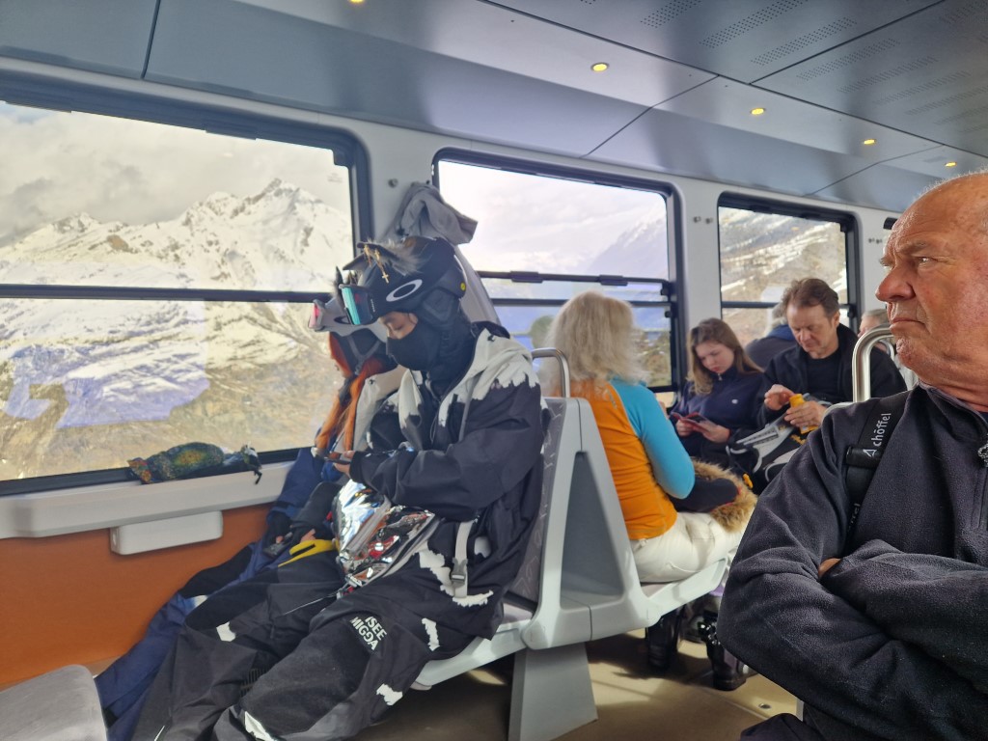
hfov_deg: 73.9
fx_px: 656
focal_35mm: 23
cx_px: 494
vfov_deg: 58.9
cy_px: 370
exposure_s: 1/202
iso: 50
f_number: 1.8
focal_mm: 5.4
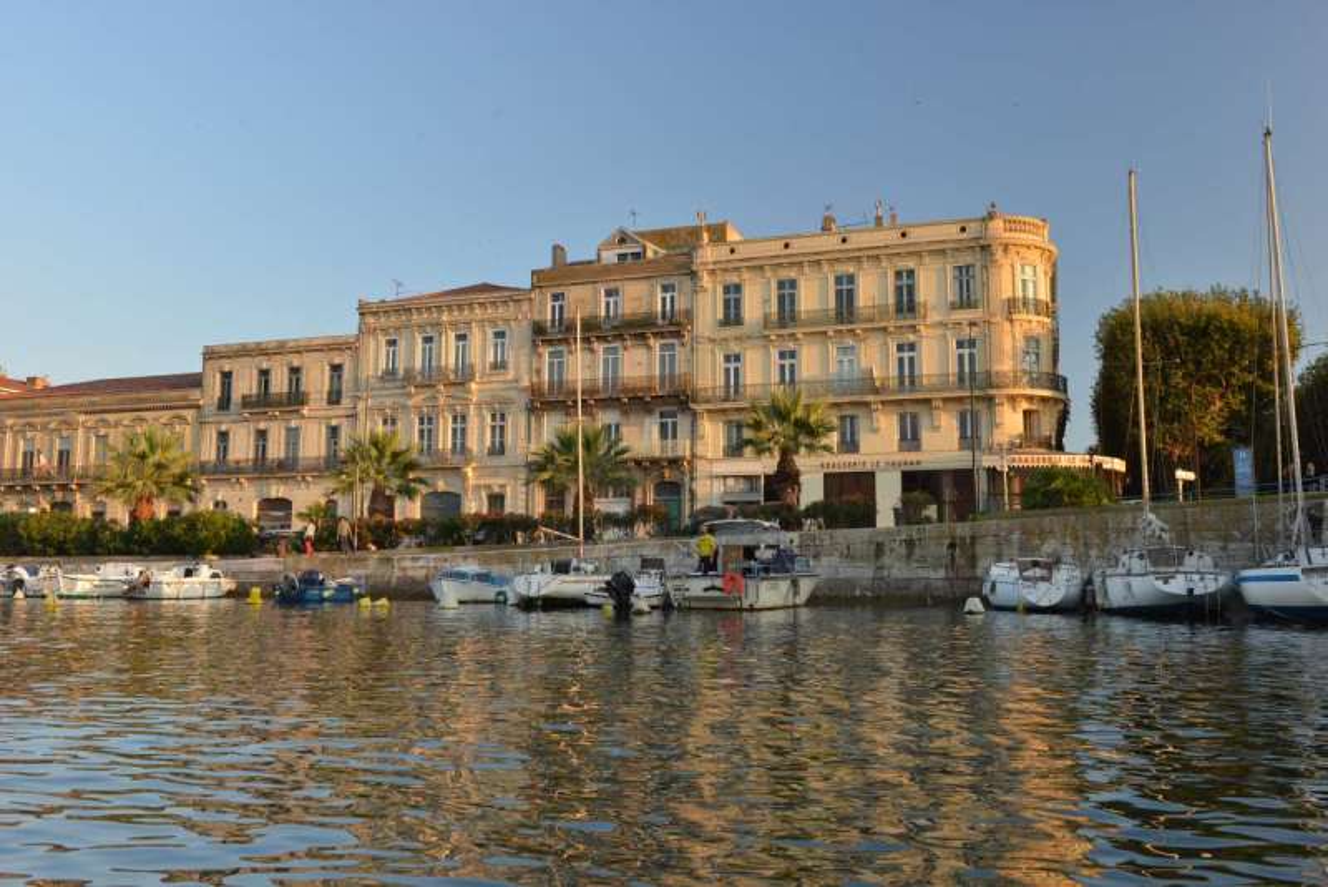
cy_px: 444
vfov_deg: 42.4
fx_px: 1144
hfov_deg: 60.3
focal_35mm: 31
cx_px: 664
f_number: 10
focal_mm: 31
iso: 1800
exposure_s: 1/200
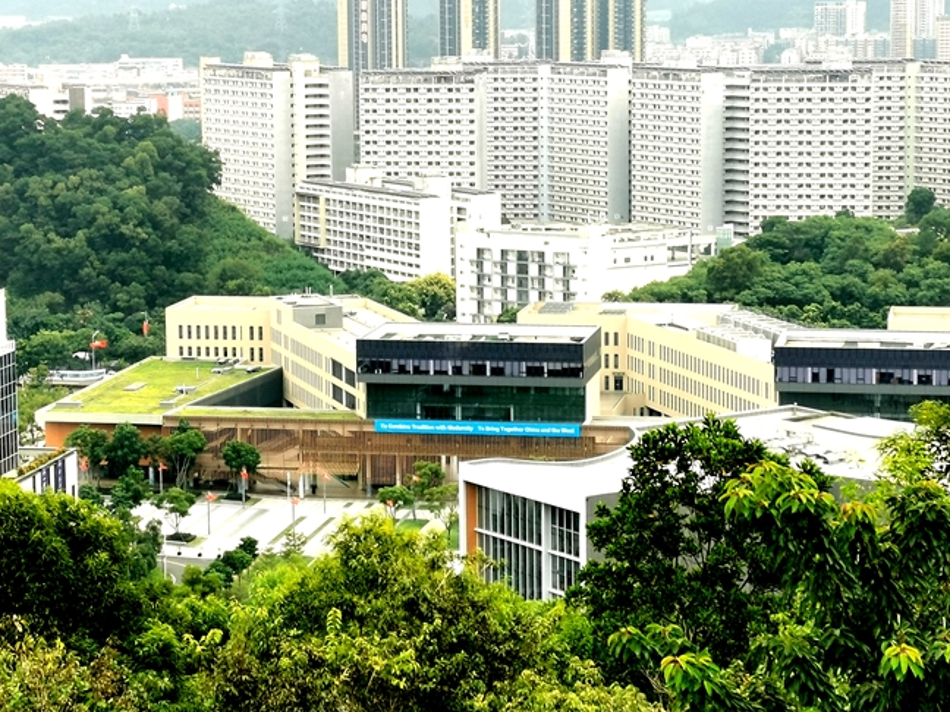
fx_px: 2607
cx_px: 389
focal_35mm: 95
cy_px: 296
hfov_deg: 20.6
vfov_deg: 15.6
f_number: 1.8
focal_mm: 5.58
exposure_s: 1/1181
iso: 50
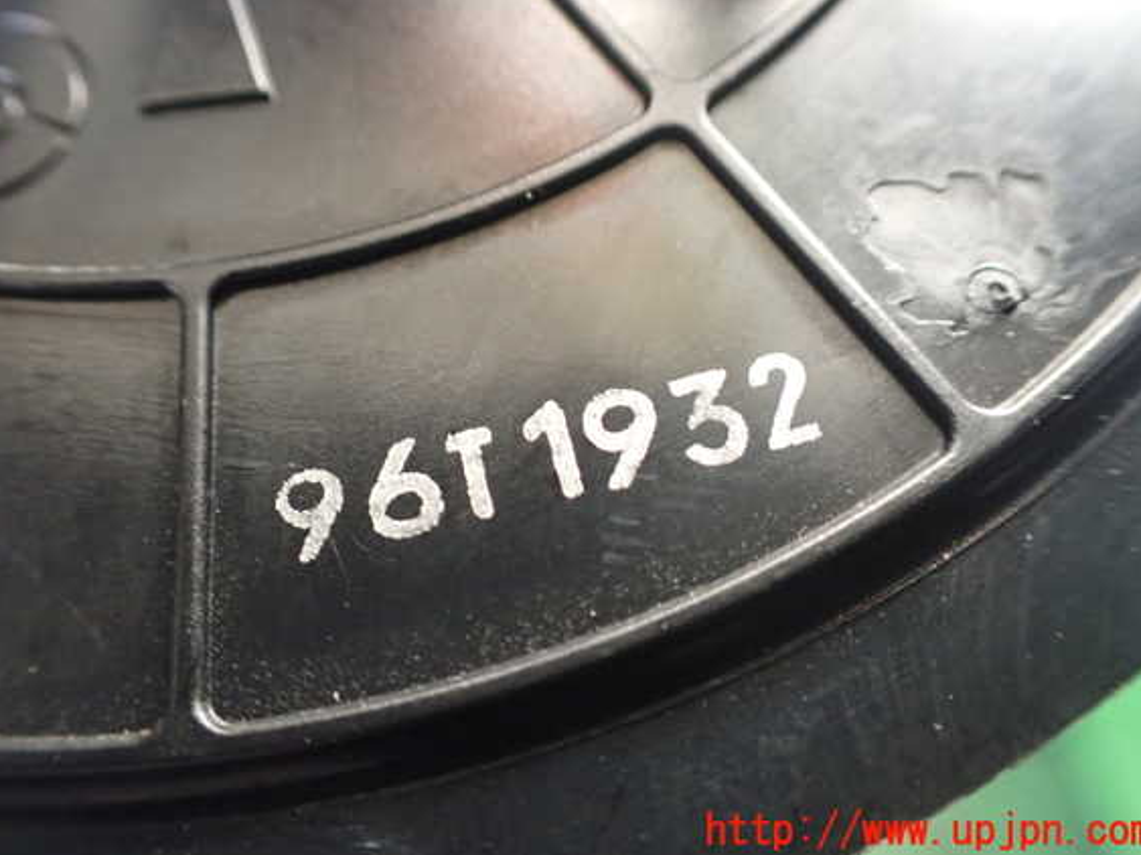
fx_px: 1055
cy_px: 401
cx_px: 555
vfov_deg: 44.1
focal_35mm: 32
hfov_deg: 56.8
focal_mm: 5.4
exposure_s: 1/50
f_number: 2.3
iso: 800
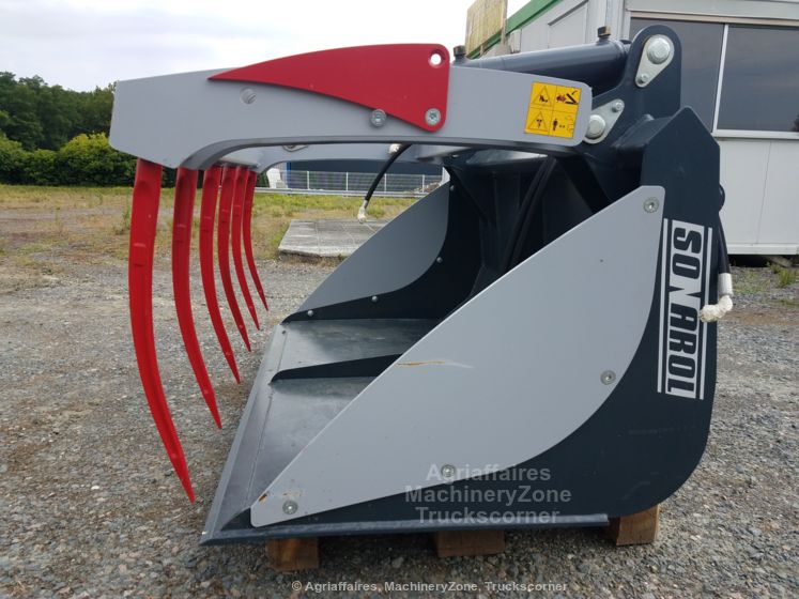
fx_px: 600
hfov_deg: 67.3
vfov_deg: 53.1
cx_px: 400
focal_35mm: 26
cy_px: 300
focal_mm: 4.2
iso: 40
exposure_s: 1/1240
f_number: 1.7
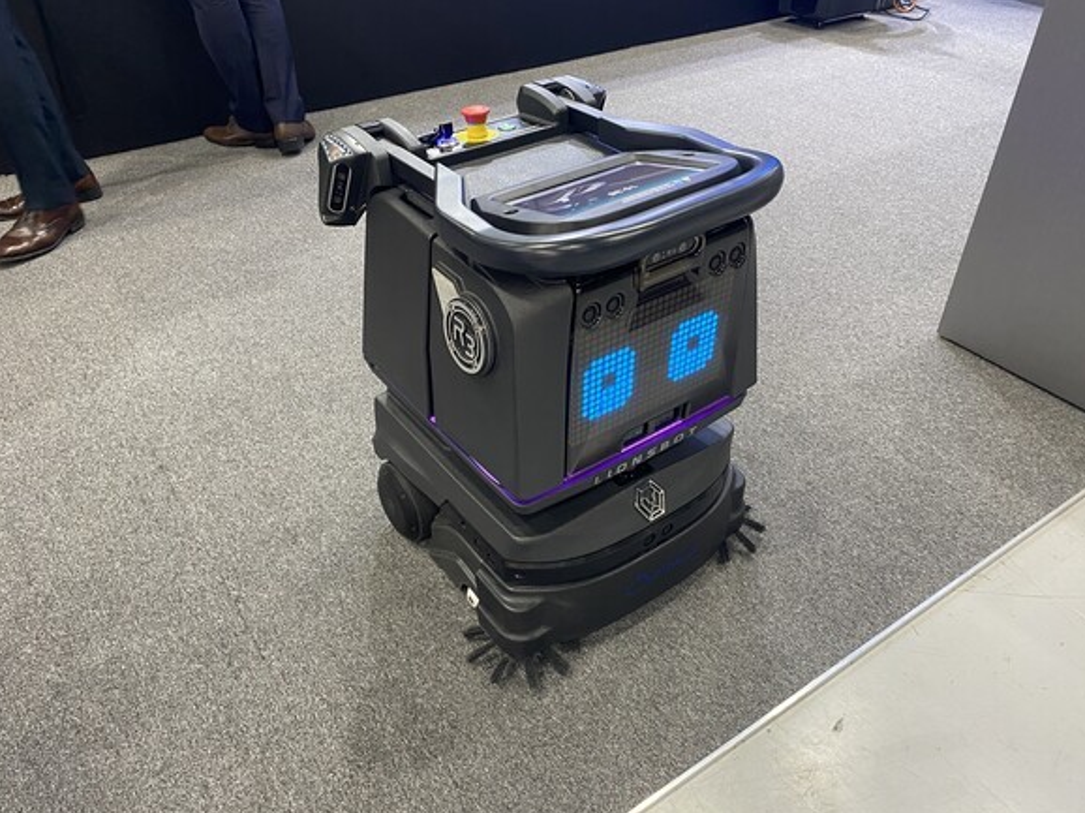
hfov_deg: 65.3
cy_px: 417
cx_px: 548
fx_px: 846
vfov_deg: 51.3
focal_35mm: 27
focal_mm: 4.25
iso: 200
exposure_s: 1/60
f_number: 1.8
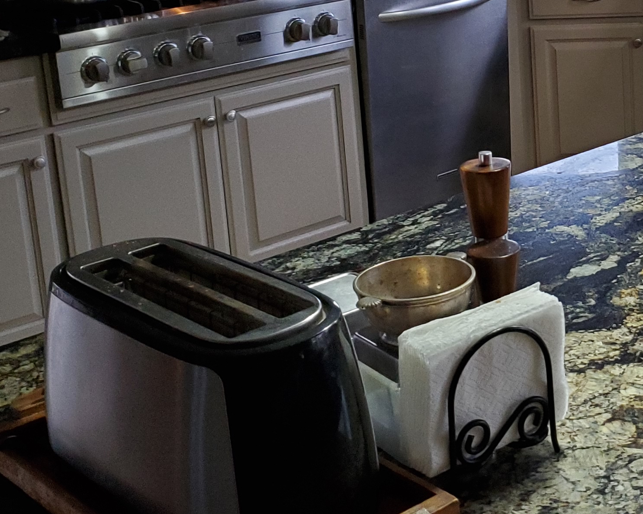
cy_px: 101
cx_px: 575
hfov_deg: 26.6
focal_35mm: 69
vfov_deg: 21.9
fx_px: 1313
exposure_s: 1/59
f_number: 1.5
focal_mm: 4.3
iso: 250
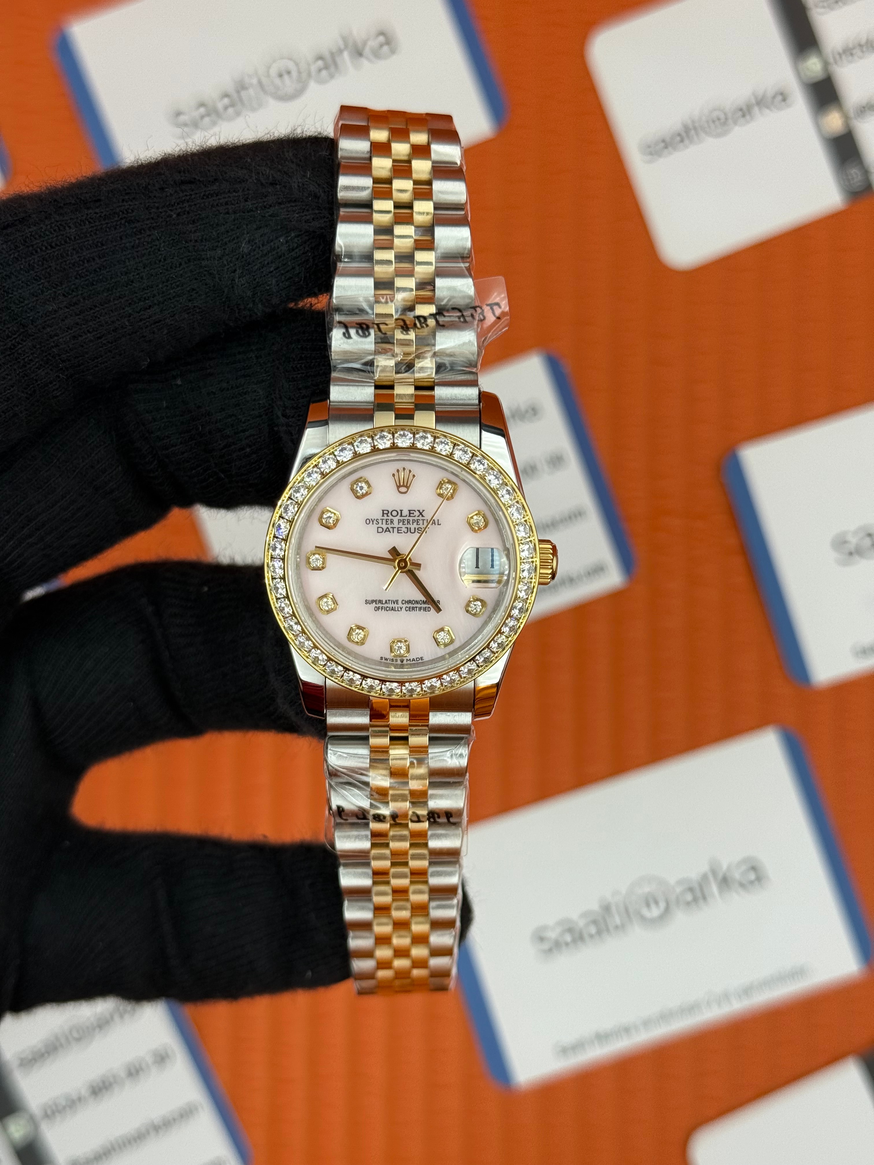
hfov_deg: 30.3
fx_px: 1616
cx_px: 437
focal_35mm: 48
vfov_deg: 39.7
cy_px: 582
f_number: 1.78
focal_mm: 6.76
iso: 64
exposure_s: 1/681
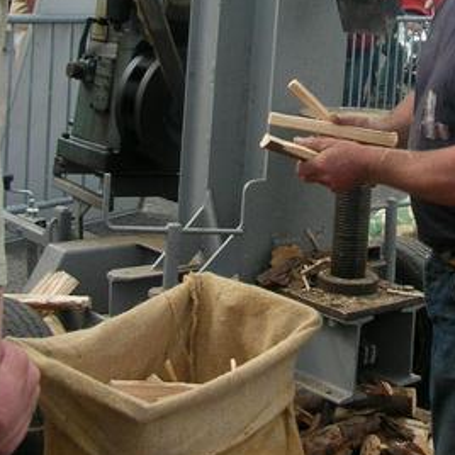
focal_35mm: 74
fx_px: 1100
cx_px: 380
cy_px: 70
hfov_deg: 22.9
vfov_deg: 22.9
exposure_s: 1/397
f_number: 2.8
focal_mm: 5.8
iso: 50
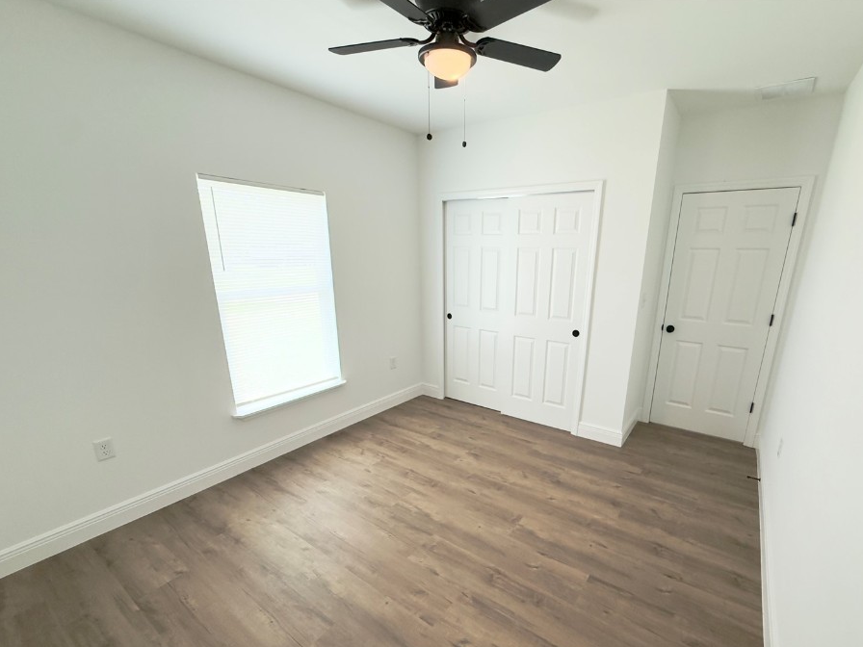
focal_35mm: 16
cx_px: 476
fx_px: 399
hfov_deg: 94.2
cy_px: 364
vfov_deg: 77.8
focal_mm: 2.22
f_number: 2.2
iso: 100
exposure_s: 1/120
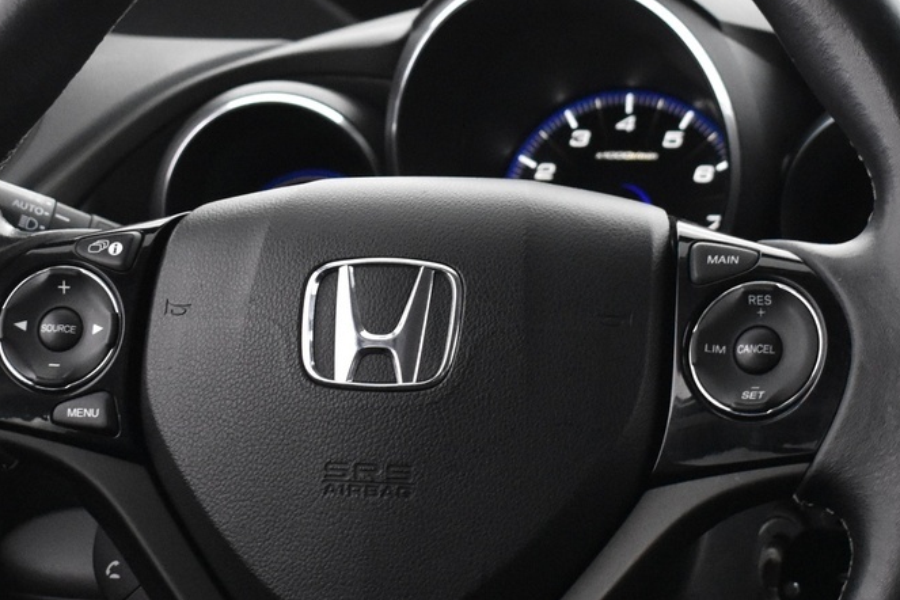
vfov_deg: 12.9
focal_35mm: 106
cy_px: 338
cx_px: 379
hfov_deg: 19.2
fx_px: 2655
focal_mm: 29
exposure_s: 1/40
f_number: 4.2
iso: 3200
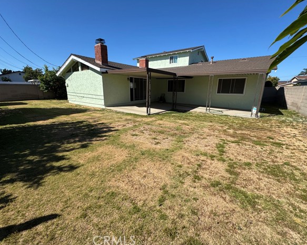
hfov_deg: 96.8
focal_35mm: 15
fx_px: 136
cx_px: 152
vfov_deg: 84.0
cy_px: 122
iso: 50
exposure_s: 1/2028
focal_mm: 2.22
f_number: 2.2
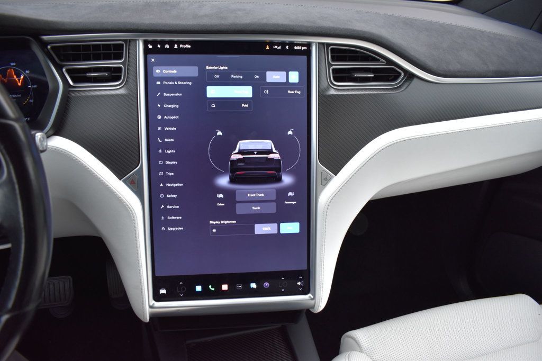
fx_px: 406
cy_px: 180
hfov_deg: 67.4
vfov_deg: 47.9
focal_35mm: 27
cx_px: 271
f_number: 4.5
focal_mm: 18
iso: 400
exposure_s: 1/80
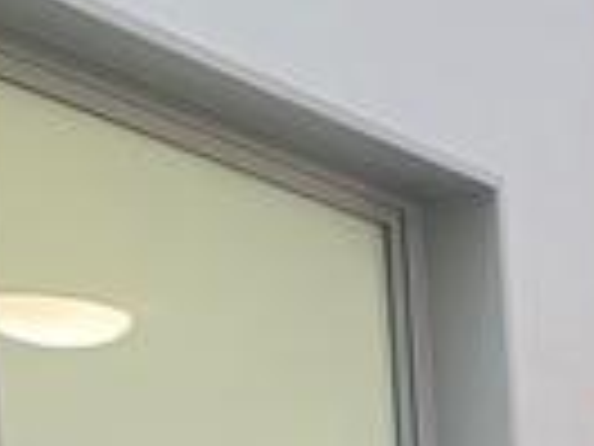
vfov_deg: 10.0
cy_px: 993
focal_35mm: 133
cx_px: 1508
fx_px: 2282
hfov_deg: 11.6
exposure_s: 1/50
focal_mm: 4.6
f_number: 1.8
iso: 320
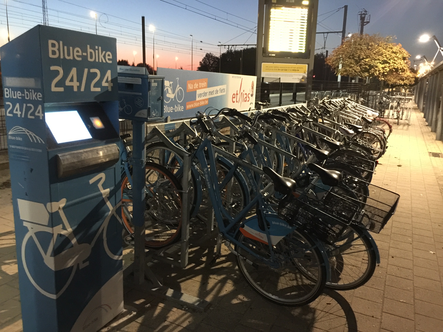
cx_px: 222
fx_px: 371
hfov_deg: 61.7
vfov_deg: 48.2
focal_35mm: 29
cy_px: 166
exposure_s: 1/4
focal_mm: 4.15
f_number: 2.2
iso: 250
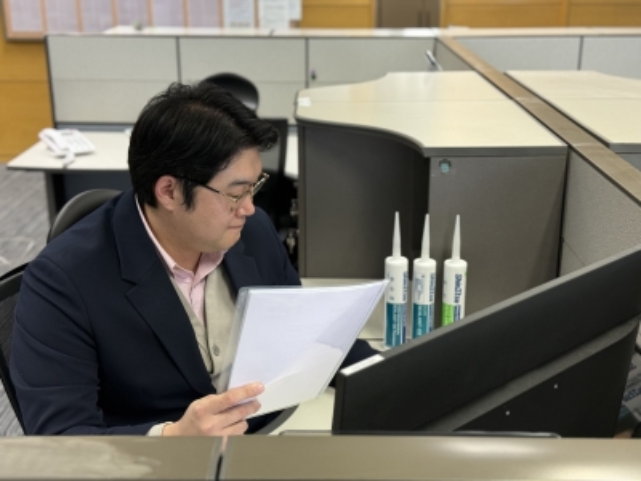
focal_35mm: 48
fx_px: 889
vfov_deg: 30.3
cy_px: 240
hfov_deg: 39.7
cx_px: 320
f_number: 1.78
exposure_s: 1/60
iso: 160
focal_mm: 6.76
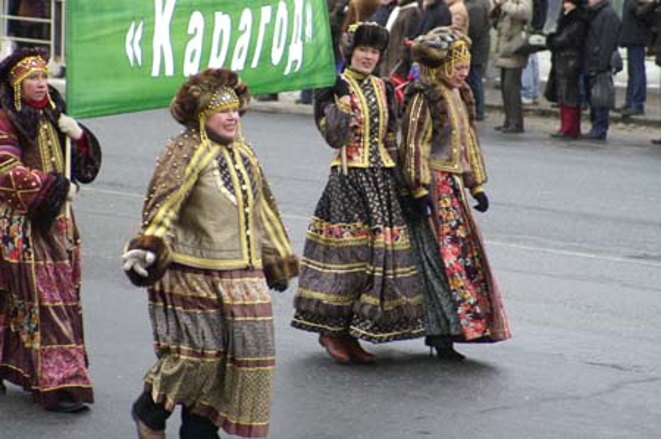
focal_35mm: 158
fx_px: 2889
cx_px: 330
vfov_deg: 8.7
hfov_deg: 13.1
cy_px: 220
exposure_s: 1/160
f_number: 4.5
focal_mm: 105
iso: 100
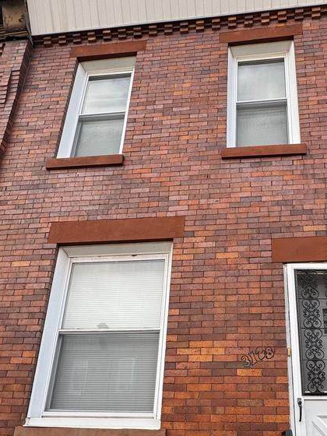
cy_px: 346
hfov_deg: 50.3
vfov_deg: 60.3
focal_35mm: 27
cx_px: 223
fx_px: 340
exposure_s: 1/338
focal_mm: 2.22
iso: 40
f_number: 2.2
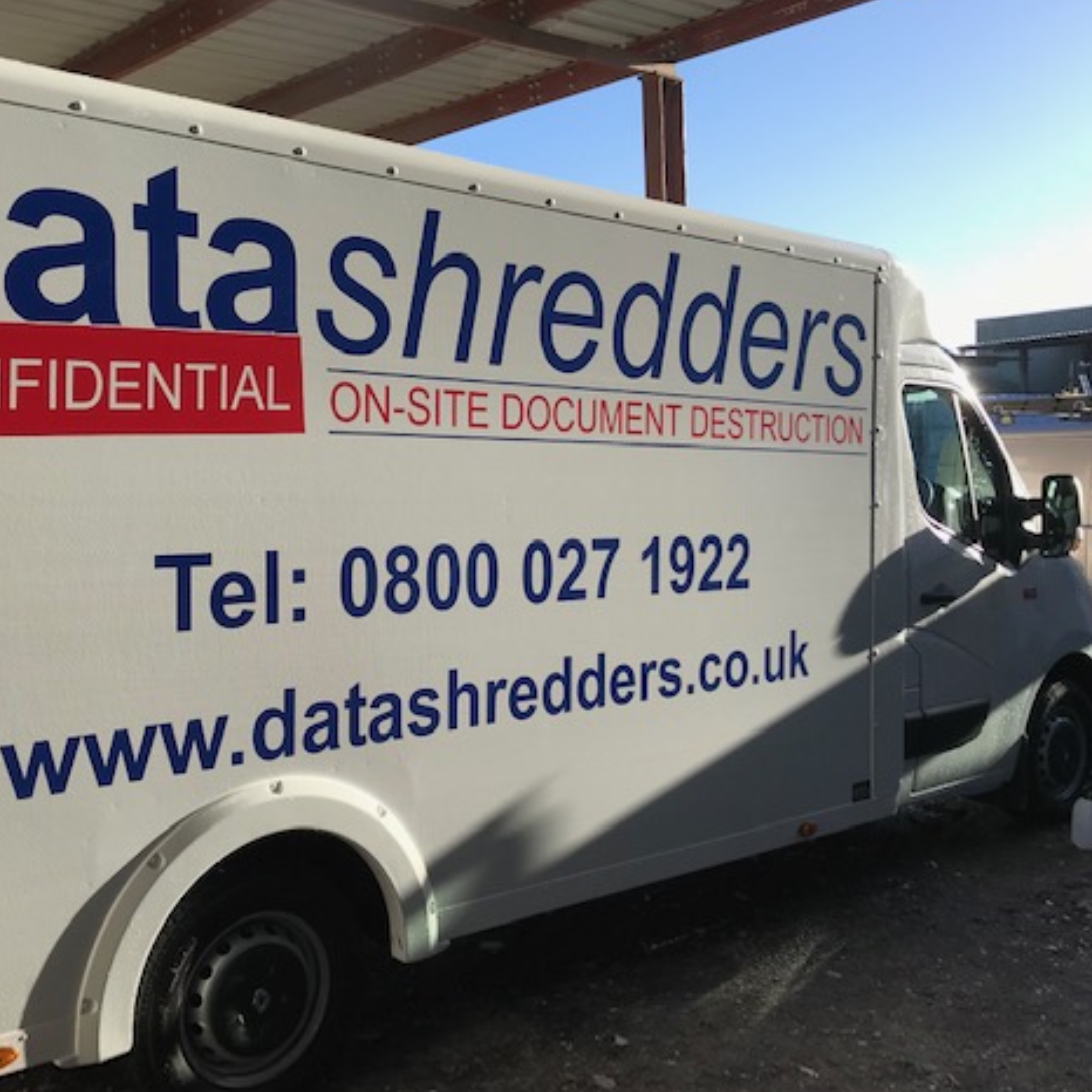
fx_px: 1213
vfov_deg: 48.5
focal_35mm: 34
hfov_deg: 48.1
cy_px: 541
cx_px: 417
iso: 20
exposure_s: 1/1053
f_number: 1.8
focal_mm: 3.99
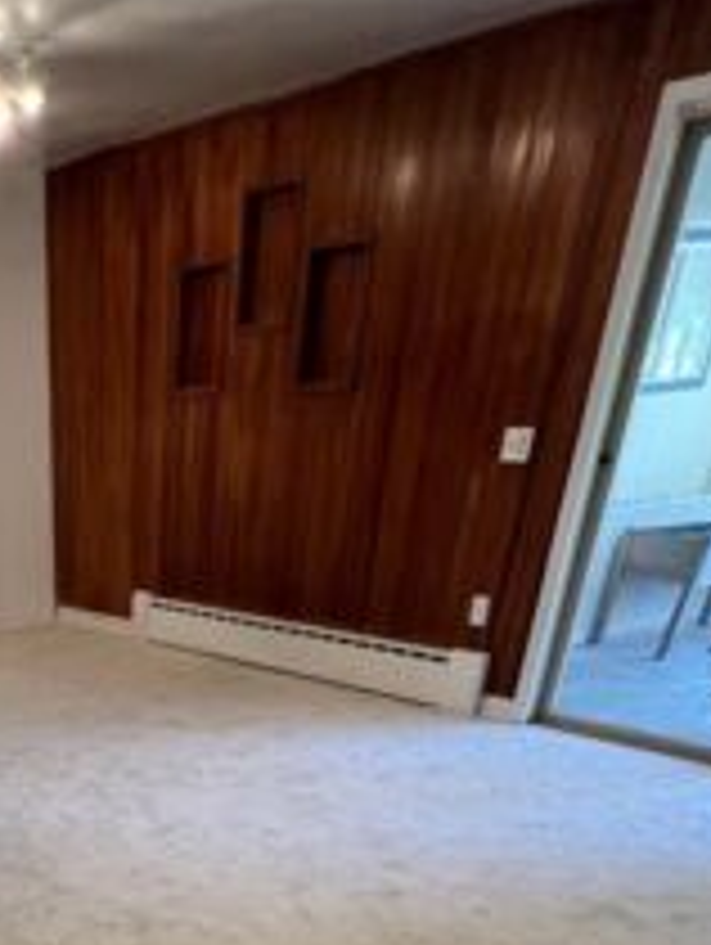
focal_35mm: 33
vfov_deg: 43.9
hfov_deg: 37.9
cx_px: -14
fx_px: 902
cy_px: 1015
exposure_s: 1/60
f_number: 1.8
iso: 200
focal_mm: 1.57
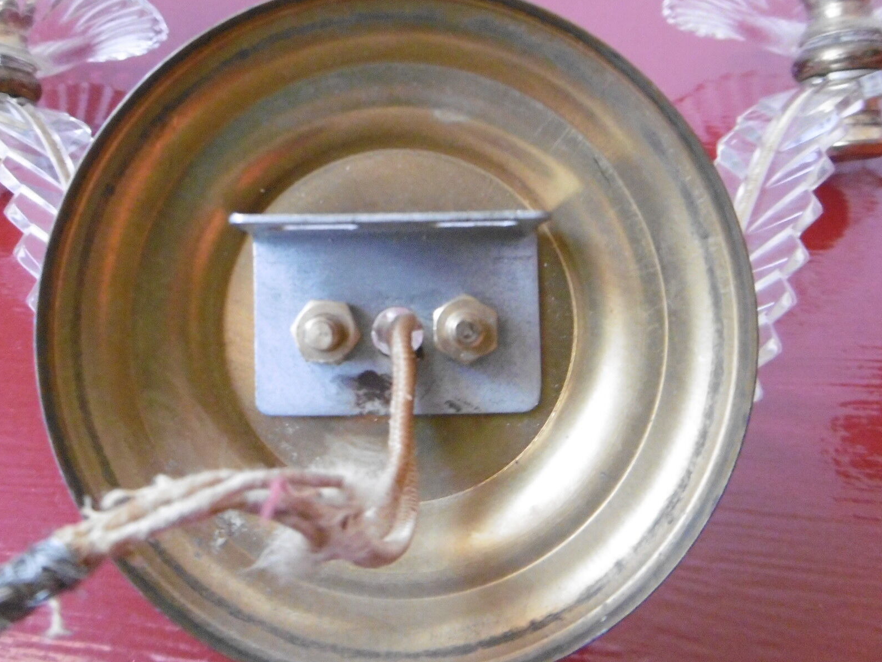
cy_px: 260
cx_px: 404
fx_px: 790
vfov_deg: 45.2
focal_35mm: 31
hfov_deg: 58.3
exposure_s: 1/40
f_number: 3.1
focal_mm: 4.3
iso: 800
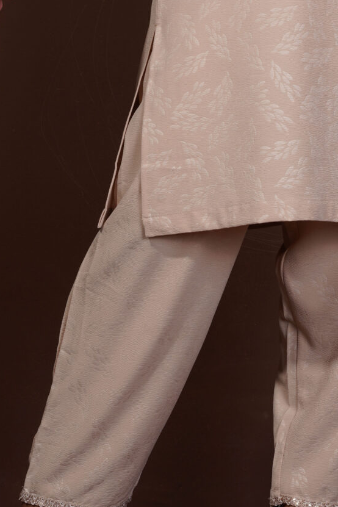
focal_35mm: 151
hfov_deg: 9.1
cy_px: -50
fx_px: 2131
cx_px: 244
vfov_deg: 13.3
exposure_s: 1/160
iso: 125
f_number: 14
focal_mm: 49.1
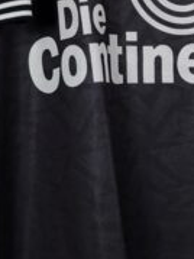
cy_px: 100
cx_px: 185
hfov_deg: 14.2
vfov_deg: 19.1
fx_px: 771
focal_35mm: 103
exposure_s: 1/160
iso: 400
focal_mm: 6.57
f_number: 1.6
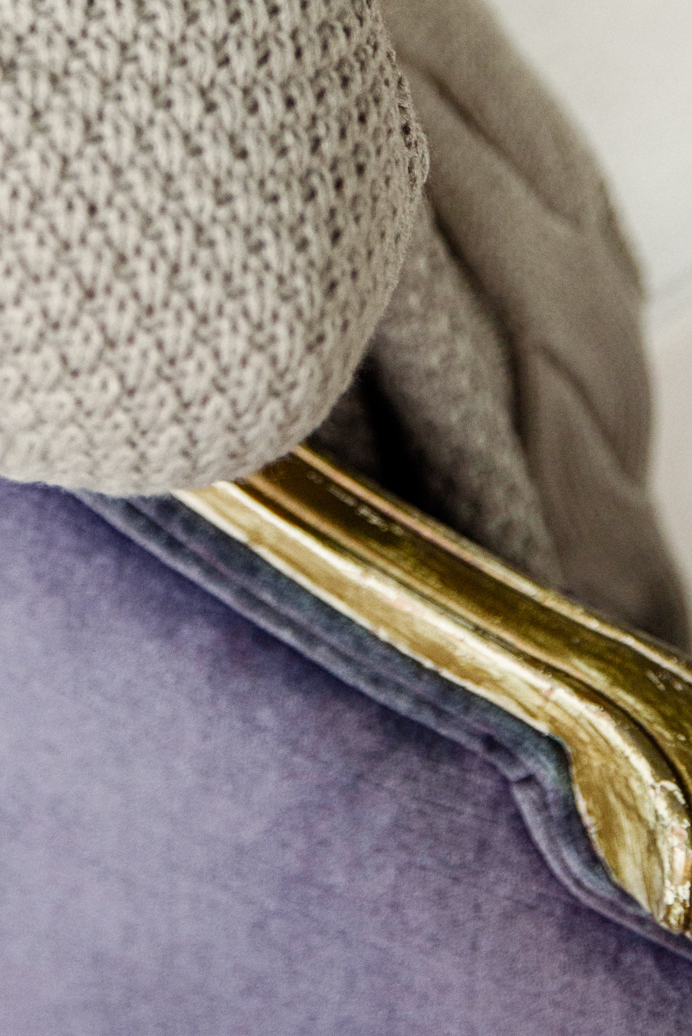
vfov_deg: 15.5
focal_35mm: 128
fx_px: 3687
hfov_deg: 10.7
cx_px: 221
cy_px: -142
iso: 640
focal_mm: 50
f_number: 2.8
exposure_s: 1/160
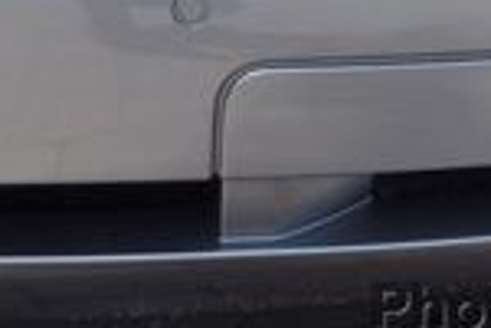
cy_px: -330
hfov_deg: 12.9
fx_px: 2100
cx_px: 642
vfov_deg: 8.5
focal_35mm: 154
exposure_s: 1/200
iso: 100
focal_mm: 24
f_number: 7.1
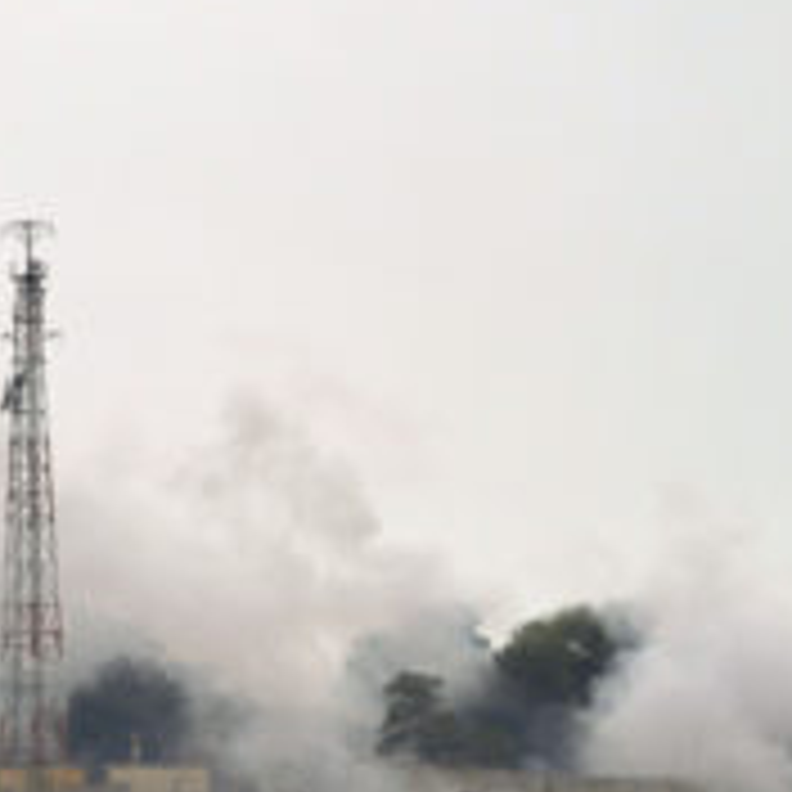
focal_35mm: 1957
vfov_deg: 0.9
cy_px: 668
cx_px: 68
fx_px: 50658
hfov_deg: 0.9
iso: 125
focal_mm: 600
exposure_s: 1/1250
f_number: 5.6
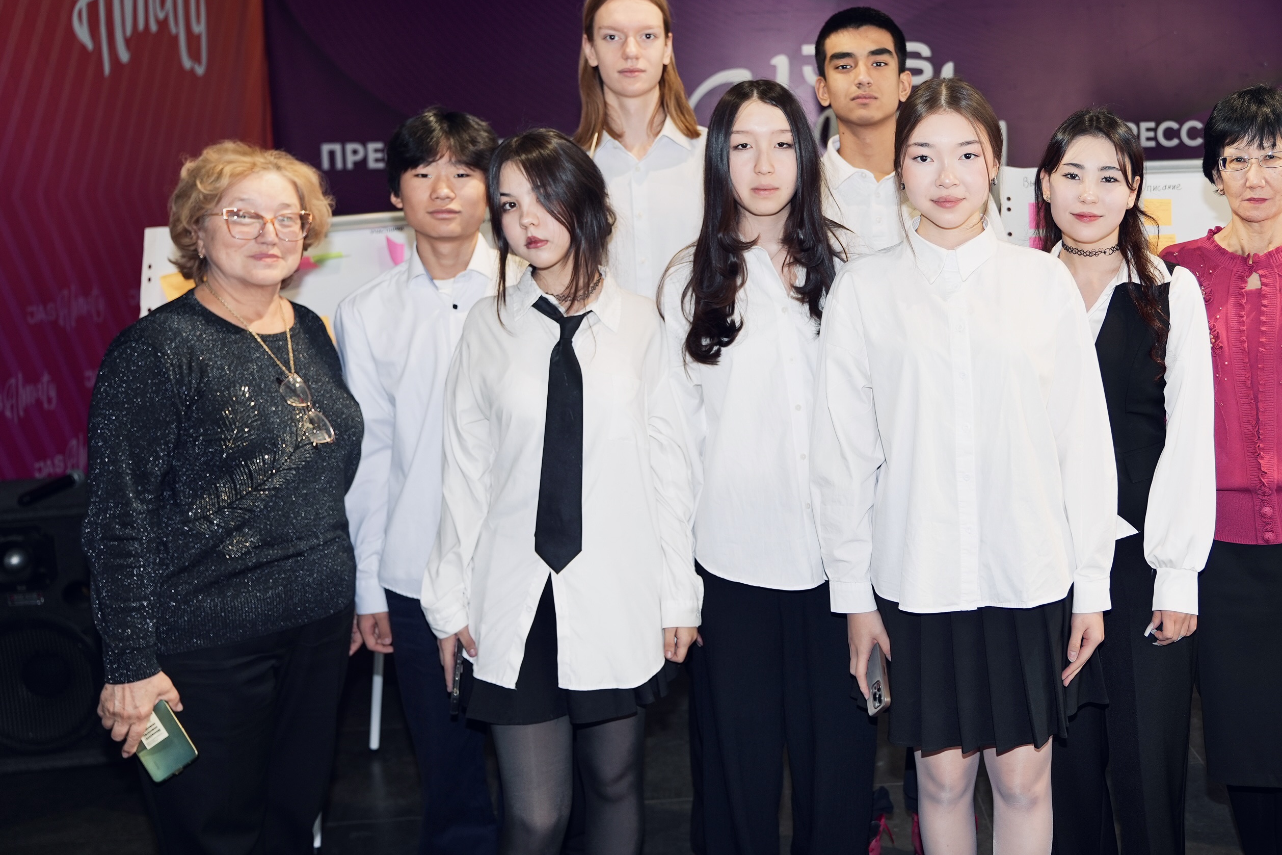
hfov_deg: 48.6
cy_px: 305
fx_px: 1389
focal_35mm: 39
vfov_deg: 34.0
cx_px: 868
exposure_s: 1/125
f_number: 2.8
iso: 250
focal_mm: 28
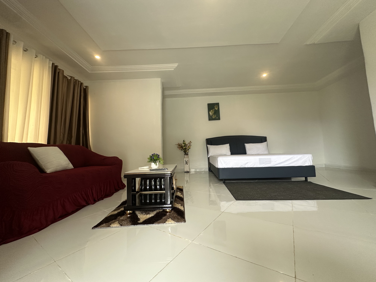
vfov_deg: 85.7
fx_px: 152
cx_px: 188
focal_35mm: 14
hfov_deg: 102.1
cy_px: 141
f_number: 2.2
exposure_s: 1/99
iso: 160
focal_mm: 2.22
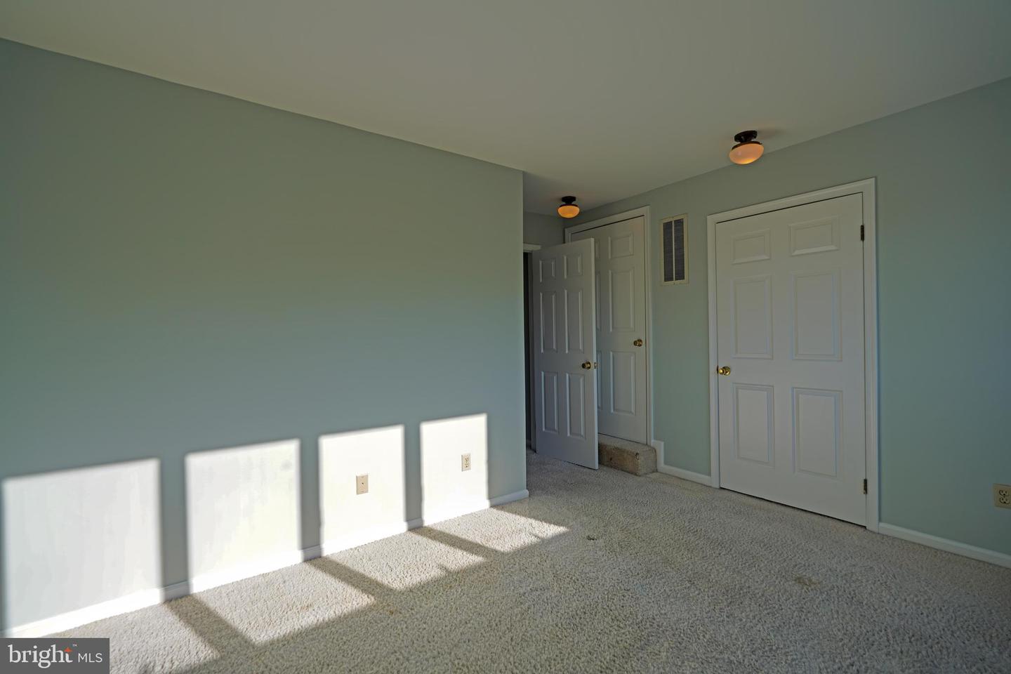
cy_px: 337
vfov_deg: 73.7
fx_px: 449
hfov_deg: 96.7
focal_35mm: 16
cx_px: 506
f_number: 5
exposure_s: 1/250
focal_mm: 16
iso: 100
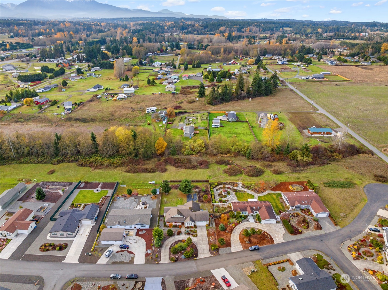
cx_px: 194
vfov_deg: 56.7
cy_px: 145
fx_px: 269
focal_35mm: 24
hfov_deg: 71.6
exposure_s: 1/800
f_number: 2.8
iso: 170
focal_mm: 12.29
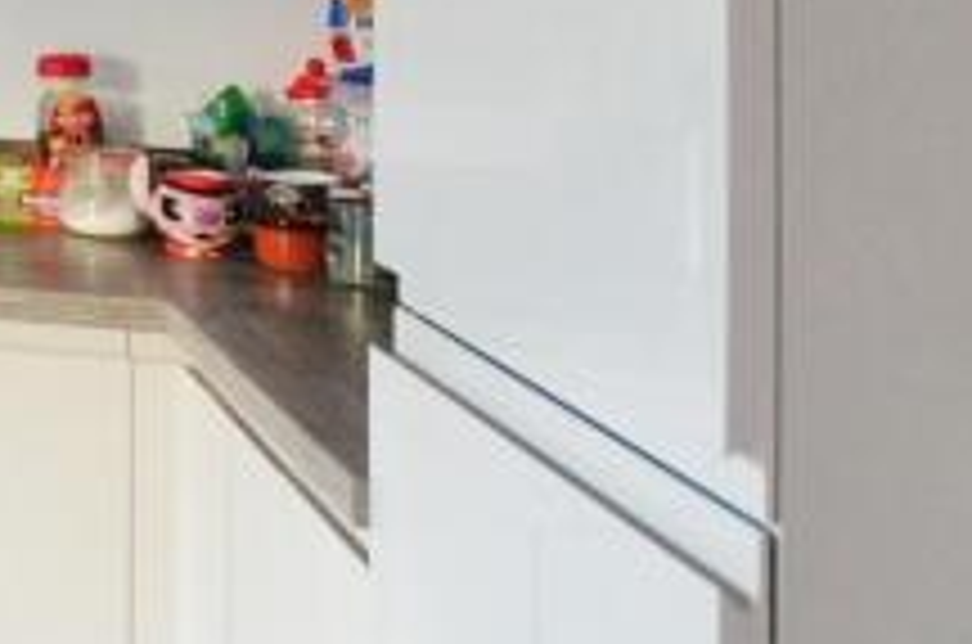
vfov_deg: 18.6
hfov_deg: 17.4
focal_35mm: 71
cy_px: -11
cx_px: -1094
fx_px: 1913
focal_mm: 10
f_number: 3.5
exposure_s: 1/30
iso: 800
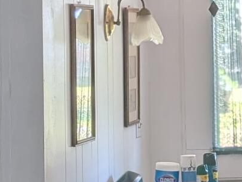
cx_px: 377
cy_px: 135
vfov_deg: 8.3
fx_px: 1254
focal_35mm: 179
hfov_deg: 10.6
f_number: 1.68
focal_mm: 6.9
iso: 29
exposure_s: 1/165
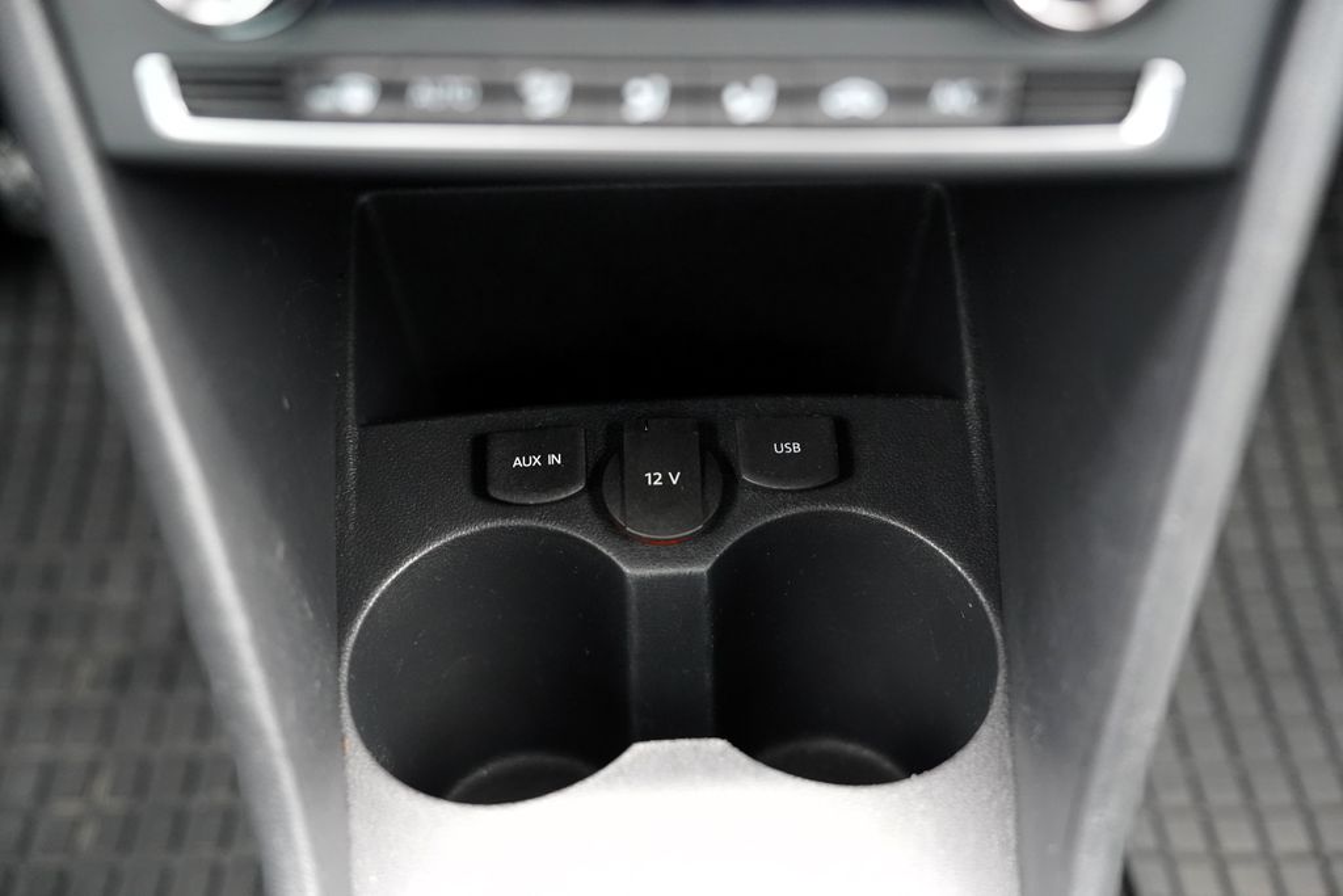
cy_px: 448
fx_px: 1567
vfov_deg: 31.9
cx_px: 672
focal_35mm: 42
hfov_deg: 46.4
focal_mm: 42
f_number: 3.2
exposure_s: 1/160
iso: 4000
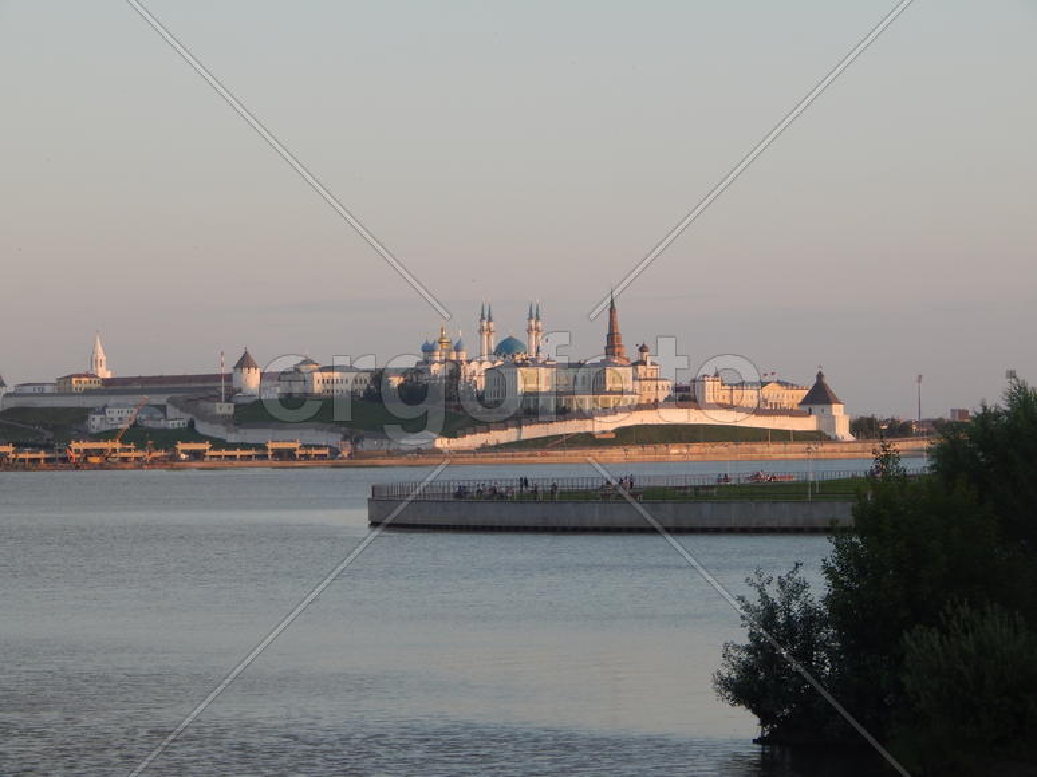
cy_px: 388
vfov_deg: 11.2
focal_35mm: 132
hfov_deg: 14.9
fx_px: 3953
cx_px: 518
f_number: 4.8
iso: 125
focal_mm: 23.4
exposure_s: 1/160
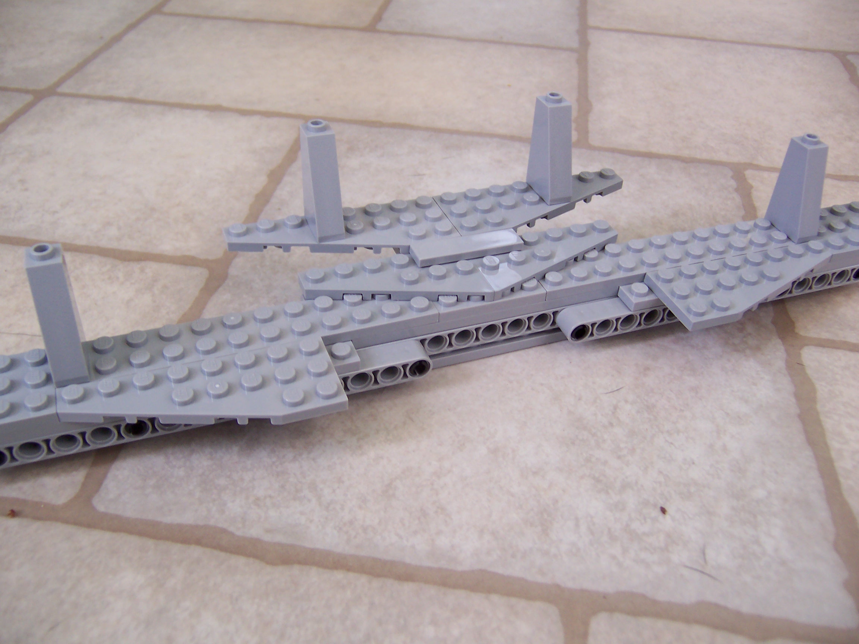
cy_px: 322
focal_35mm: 33
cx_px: 430
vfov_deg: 42.9
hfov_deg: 55.4
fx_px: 819
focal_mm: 5.5
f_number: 2.8
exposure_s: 1/30
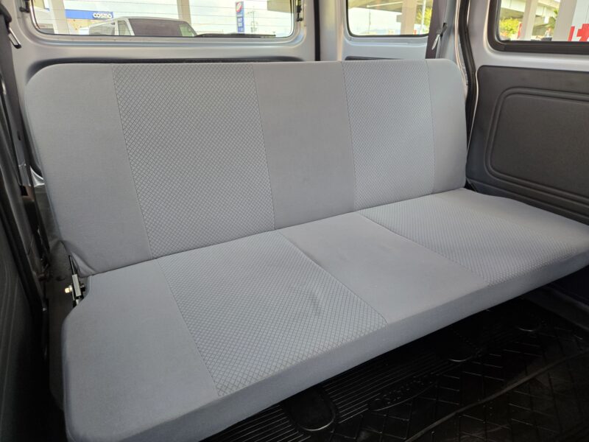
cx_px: 294
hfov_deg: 73.9
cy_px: 221
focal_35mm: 23
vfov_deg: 58.9
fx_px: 391
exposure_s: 1/180
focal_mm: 5.4
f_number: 1.8
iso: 125
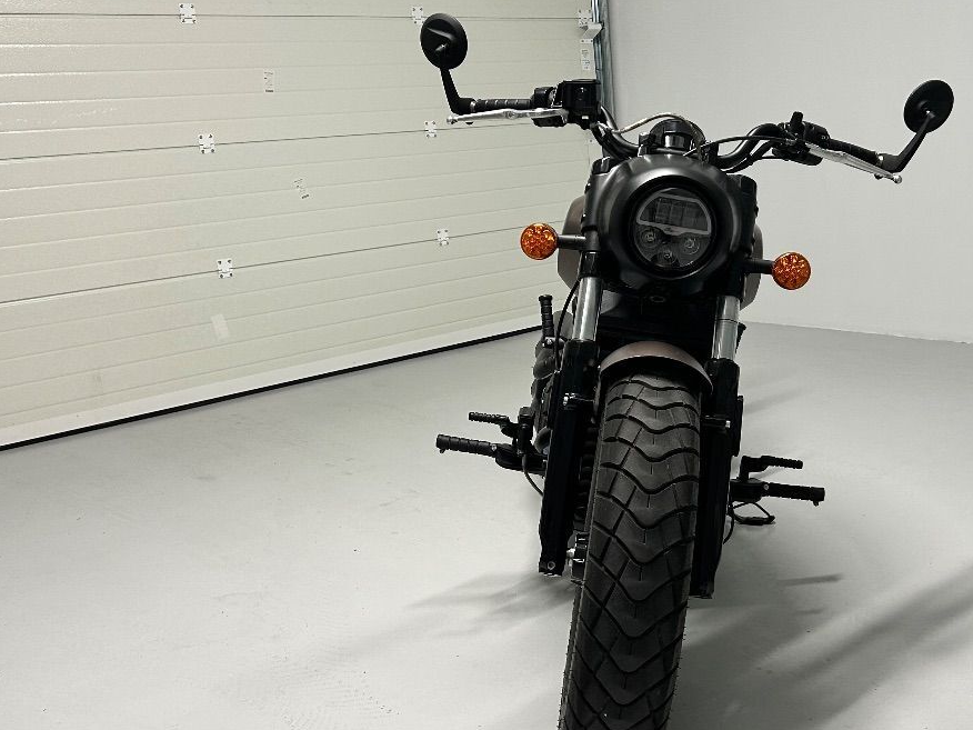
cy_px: 314
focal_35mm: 38
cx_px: 583
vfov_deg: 37.7
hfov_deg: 48.7
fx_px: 1068
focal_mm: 5.7
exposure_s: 1/100
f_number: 1.5
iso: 125
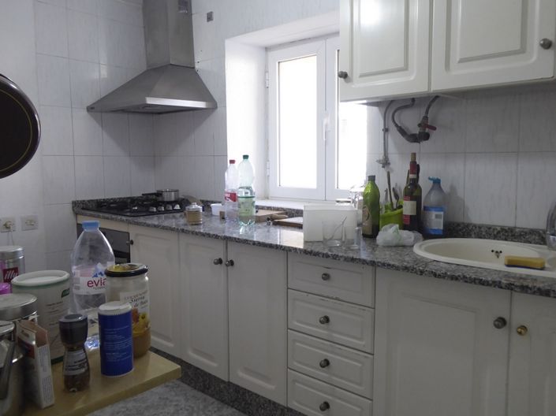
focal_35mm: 29
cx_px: 278
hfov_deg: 61.7
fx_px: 466
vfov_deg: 48.2
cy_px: 208
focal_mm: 5
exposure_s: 1/50
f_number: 3.5
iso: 400
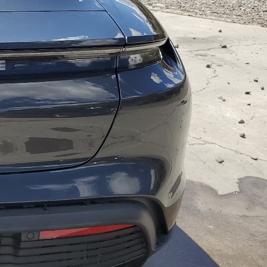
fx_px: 593
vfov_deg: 25.3
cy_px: 94
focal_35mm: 68
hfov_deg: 21.9
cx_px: -111
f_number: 1.5
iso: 50
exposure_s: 1/3333
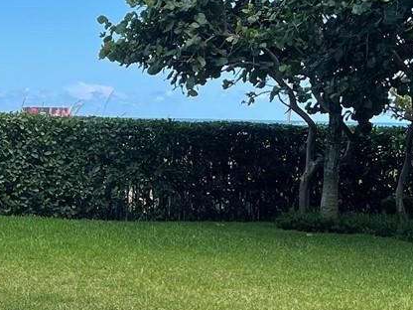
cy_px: 237
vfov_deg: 14.7
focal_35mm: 100
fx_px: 1193
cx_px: -137
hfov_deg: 18.2
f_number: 1.6
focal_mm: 5.1
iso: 32
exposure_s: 1/2488
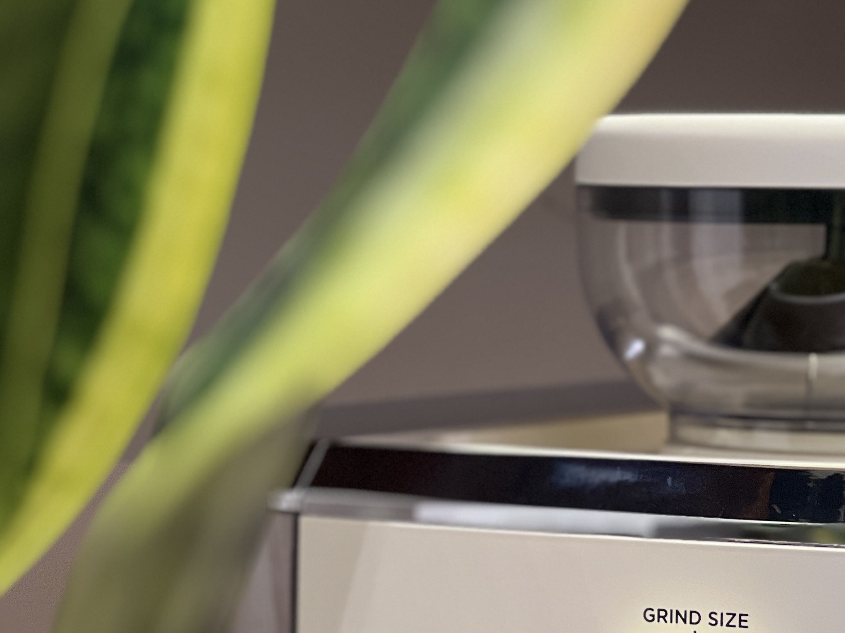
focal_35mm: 171
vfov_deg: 8.7
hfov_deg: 11.4
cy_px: 558
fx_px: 4174
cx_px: 930
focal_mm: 9
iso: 125
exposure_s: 1/33
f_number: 2.8
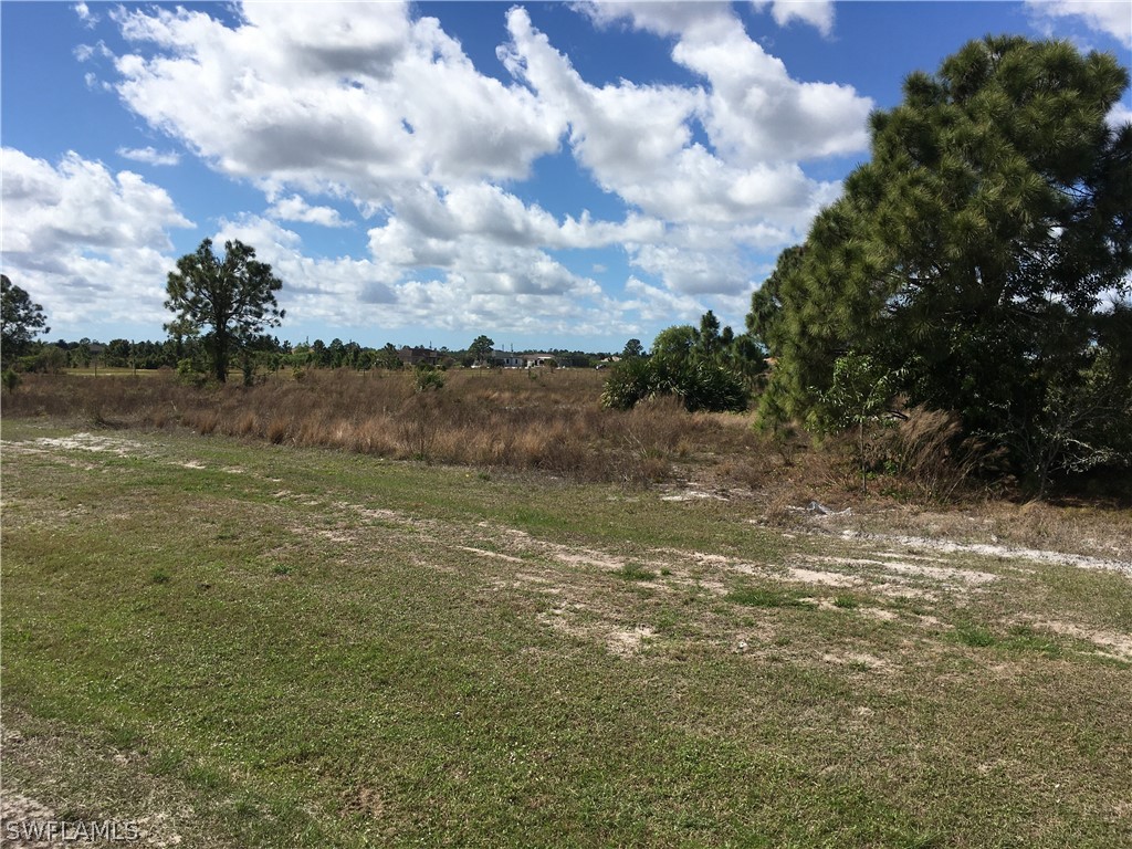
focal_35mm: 29
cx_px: 566
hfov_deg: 61.7
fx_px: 948
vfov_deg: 48.2
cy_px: 424
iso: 25
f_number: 2.2
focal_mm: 4.15
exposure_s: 1/2849
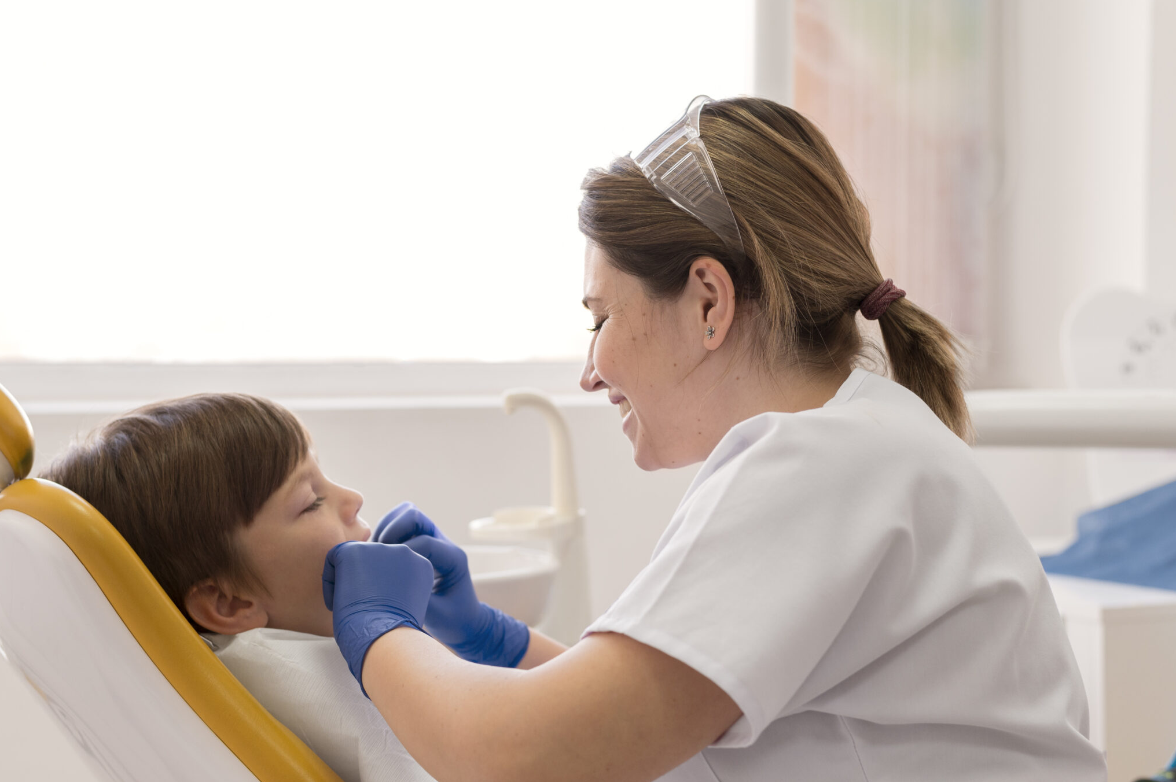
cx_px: 534
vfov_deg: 21.5
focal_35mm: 63
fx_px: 2057
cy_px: 457
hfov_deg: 31.9
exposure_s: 1/400
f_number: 3.5
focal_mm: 50
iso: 640
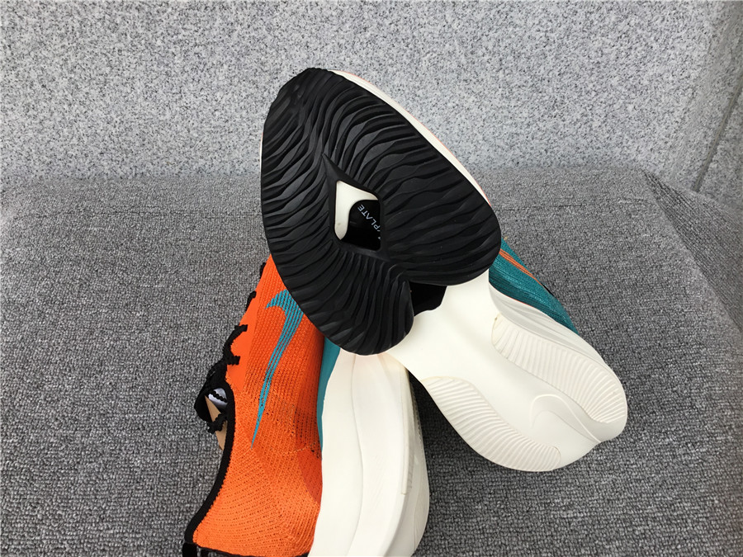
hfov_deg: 58.4
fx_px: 665
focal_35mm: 31
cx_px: 372
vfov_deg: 45.4
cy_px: 278
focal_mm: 3.3
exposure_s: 1/109
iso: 25
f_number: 2.4
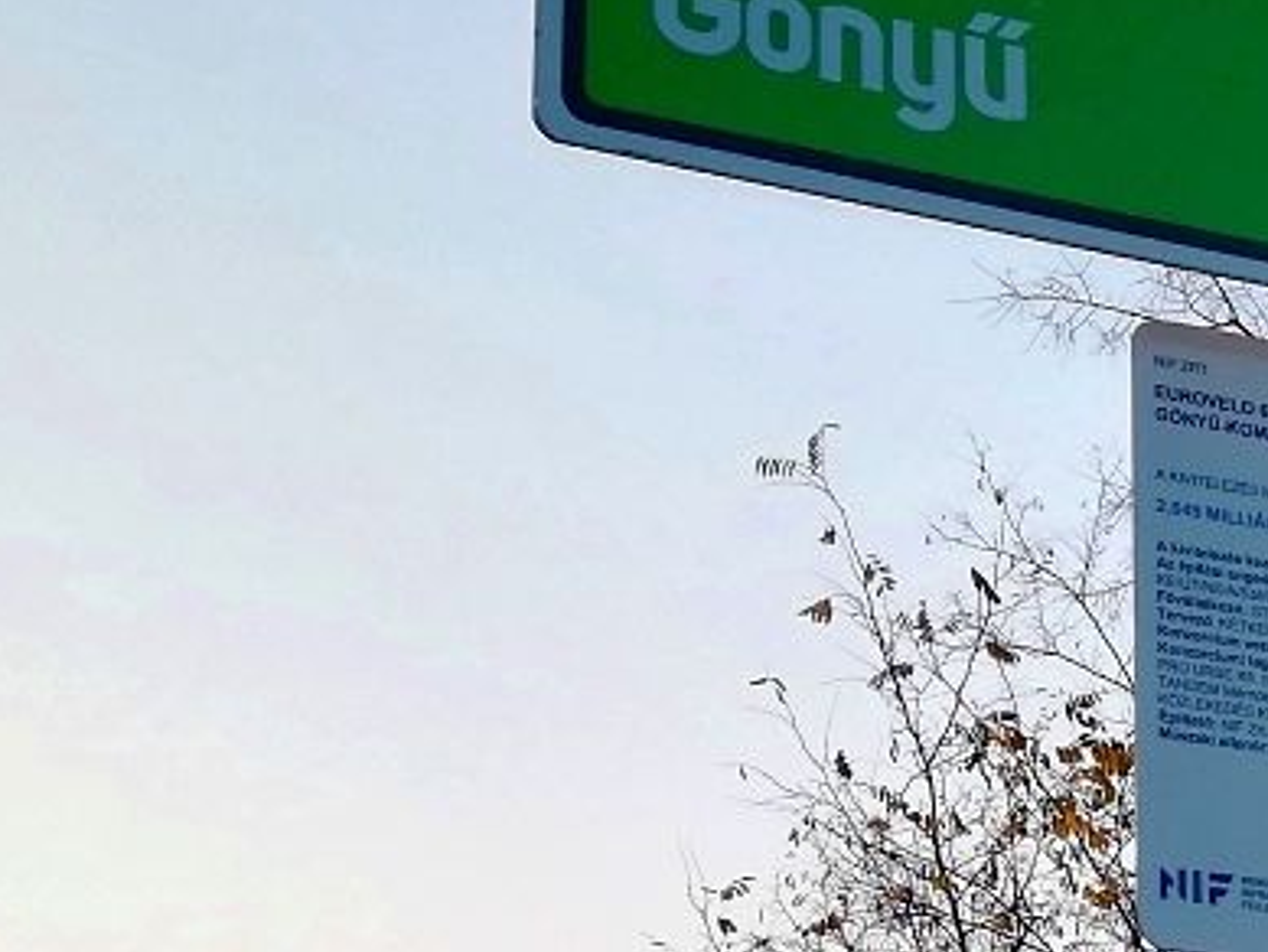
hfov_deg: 15.6
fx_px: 4434
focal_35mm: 121
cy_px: 590
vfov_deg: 12.2
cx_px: 1597
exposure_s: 1/160
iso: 50
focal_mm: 3.81
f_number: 2.2
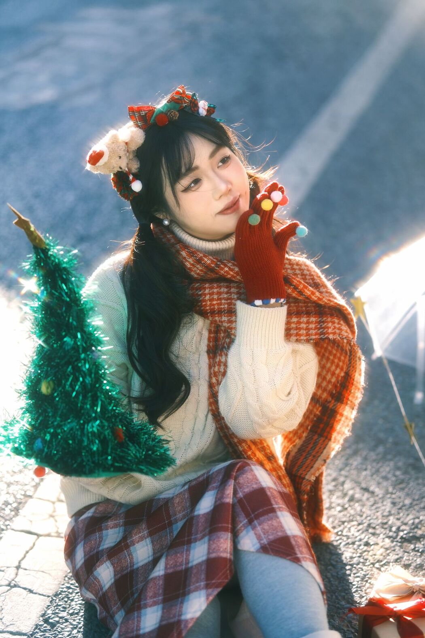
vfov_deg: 24.2
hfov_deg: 16.3
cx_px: 212
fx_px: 1487
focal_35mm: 84
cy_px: 319
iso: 80
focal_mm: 56
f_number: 1.6
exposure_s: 1/1000
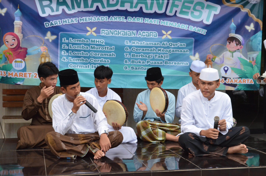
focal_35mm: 69
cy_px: 88
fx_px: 509
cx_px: 133
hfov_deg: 29.3
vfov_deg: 19.6
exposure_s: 1/250
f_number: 11
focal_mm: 46
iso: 2000
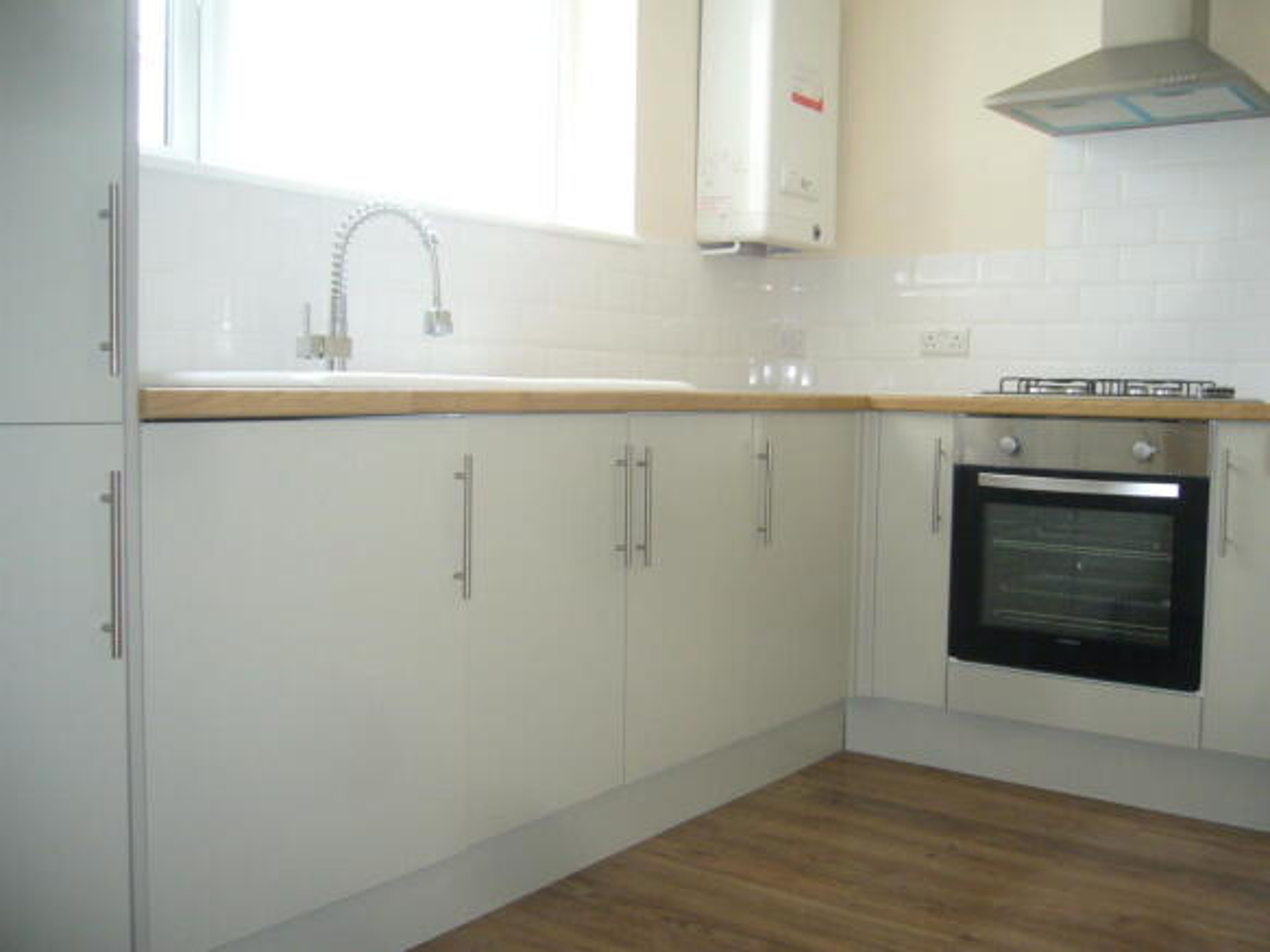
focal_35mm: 35
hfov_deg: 52.6
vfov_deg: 40.7
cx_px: 635
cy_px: 476
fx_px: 1284
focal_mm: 5.8
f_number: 2.8
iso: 160
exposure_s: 1/30
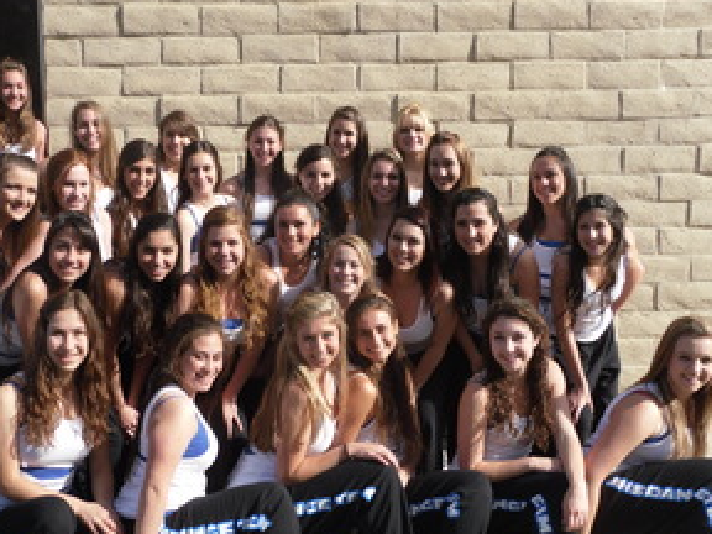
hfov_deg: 31.6
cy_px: 340
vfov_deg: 24.0
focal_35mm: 61
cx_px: 276
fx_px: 1255
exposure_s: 1/125
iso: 80
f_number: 8.2
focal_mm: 6.3
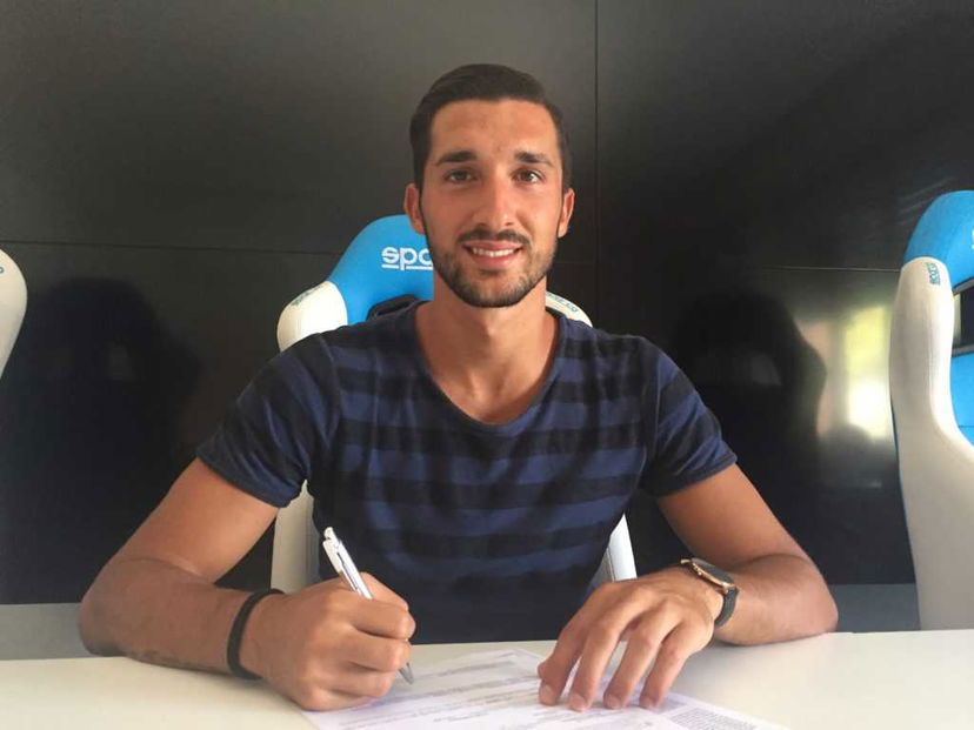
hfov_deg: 61.7
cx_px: 487
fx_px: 816
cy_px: 365
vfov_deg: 48.2
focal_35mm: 29
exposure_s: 1/33
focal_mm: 4.15
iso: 250
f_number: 2.2
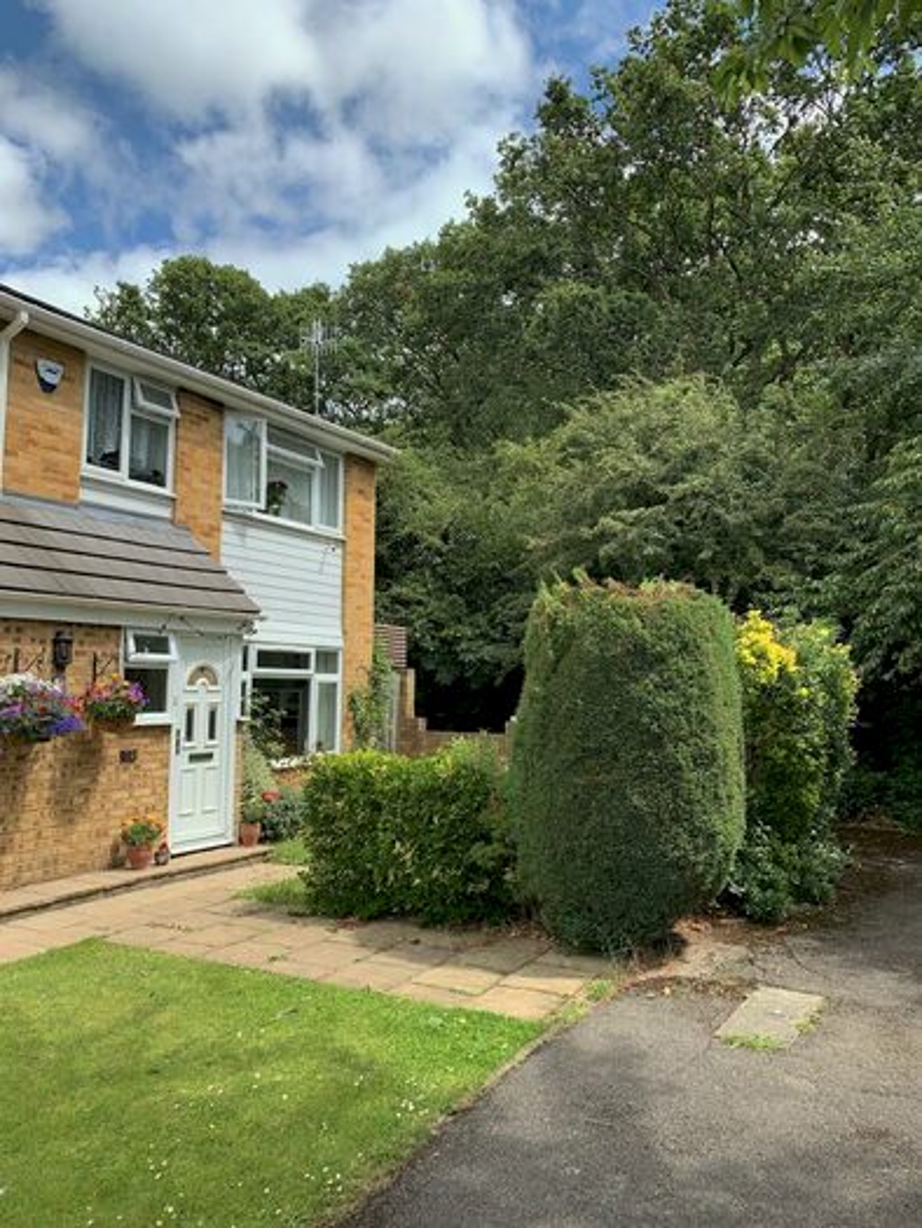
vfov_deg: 67.3
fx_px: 923
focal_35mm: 26
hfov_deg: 53.1
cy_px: 614
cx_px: 461
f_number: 1.8
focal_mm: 4.25
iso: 25
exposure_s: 1/1176
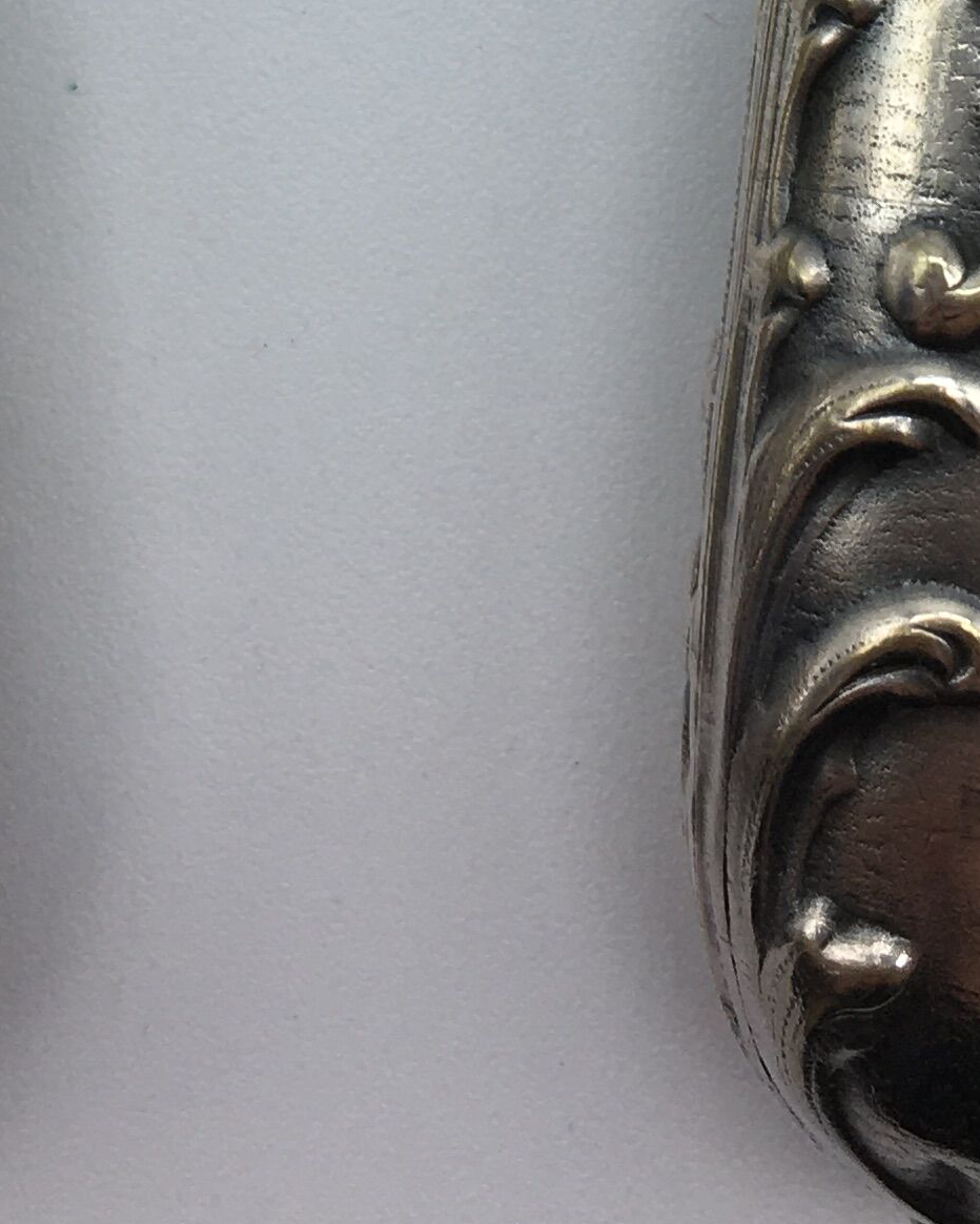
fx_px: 3553
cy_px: -573
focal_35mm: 98
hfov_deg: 15.7
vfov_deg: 17.7
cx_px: 438
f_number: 2.2
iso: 25
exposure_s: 1/196
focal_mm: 4.15
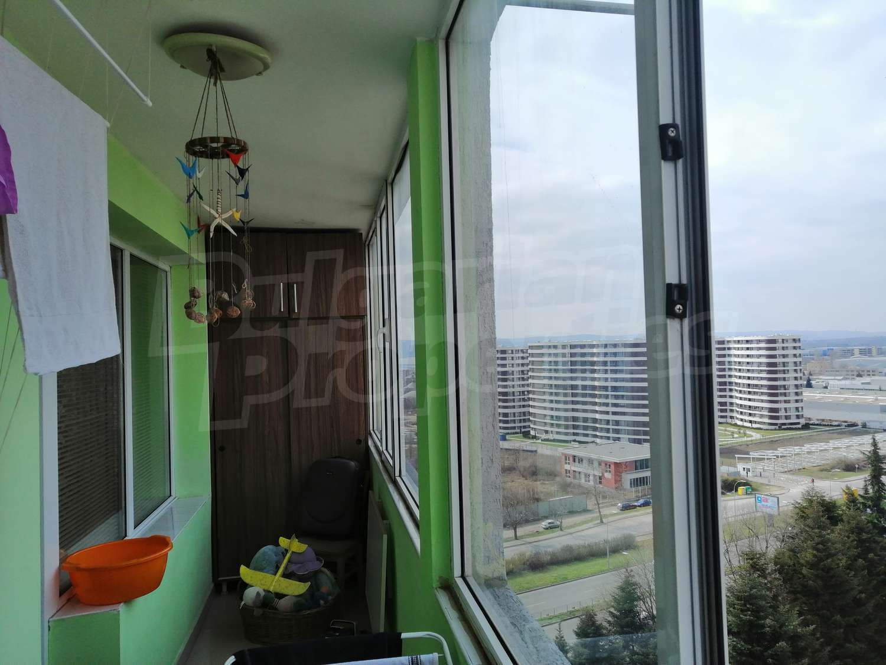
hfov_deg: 65.3
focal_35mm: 27
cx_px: 443
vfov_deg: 51.4
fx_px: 691
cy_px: 332
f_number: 1.8
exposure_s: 1/1181
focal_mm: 3.95
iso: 50
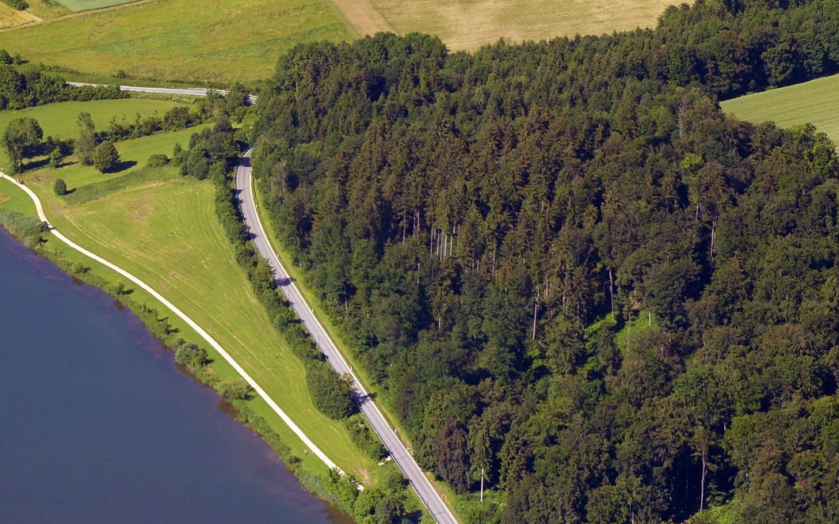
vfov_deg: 8.4
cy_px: -203
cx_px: -221
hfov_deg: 13.2
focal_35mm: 154
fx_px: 3521
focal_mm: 40
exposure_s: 1/1250
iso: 160
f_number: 4.5
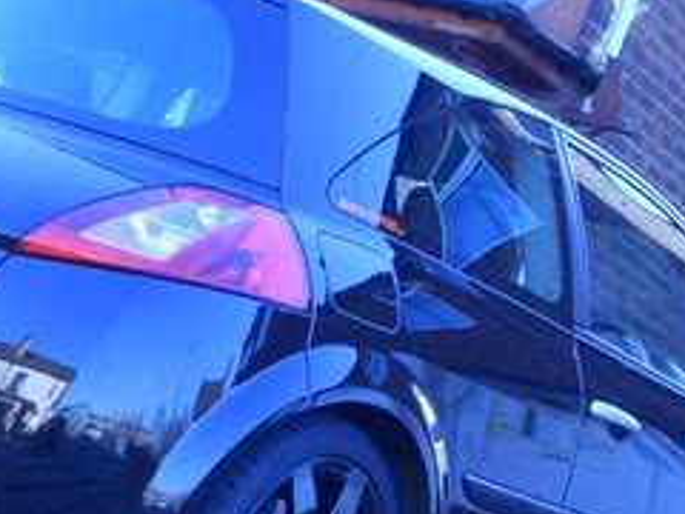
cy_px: 431
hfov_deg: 20.4
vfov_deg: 15.3
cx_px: 257
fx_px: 1900
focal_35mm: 96
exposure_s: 1/100
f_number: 4
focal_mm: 4.8
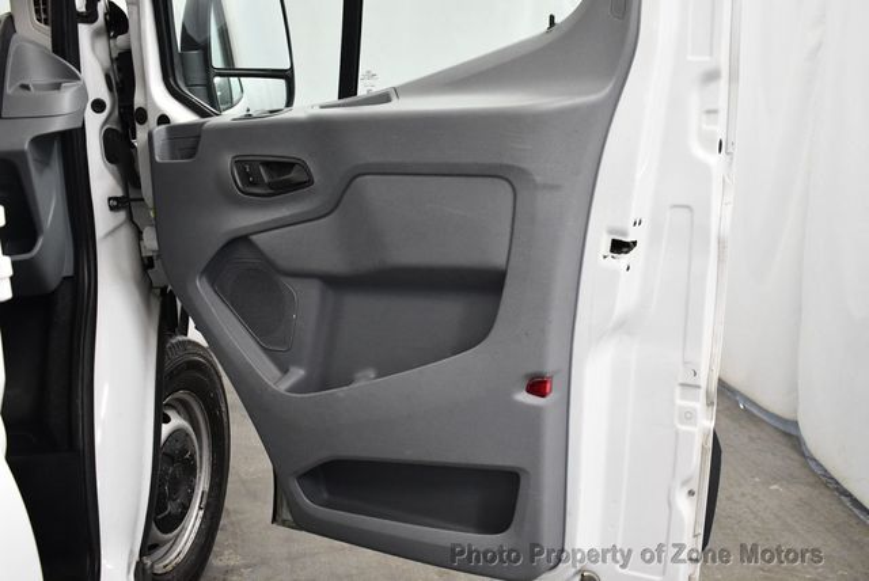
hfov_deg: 53.1
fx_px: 870
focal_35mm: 36
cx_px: 434
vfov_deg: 36.9
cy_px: 290
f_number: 3.5
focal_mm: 18
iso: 1800
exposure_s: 1/125
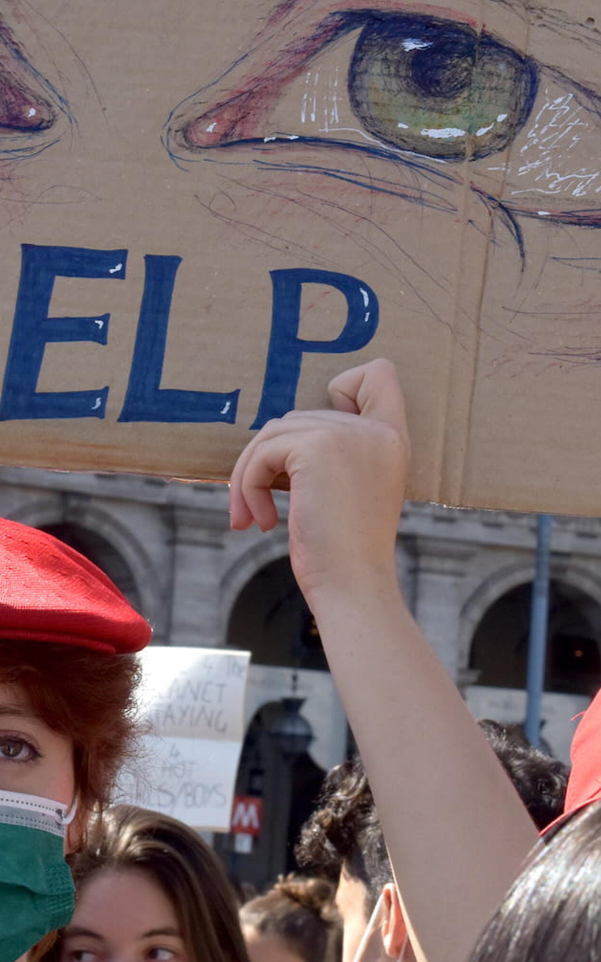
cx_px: 273
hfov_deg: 9.0
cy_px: 612
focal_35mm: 146
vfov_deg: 14.3
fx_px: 3826
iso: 500
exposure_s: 1/400
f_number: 13
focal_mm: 48
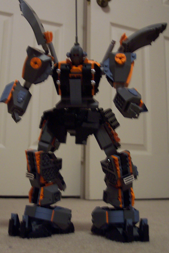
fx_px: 345
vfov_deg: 40.2
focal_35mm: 49
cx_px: 78
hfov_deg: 27.5
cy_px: 104
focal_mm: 8
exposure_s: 1/8
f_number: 2.8
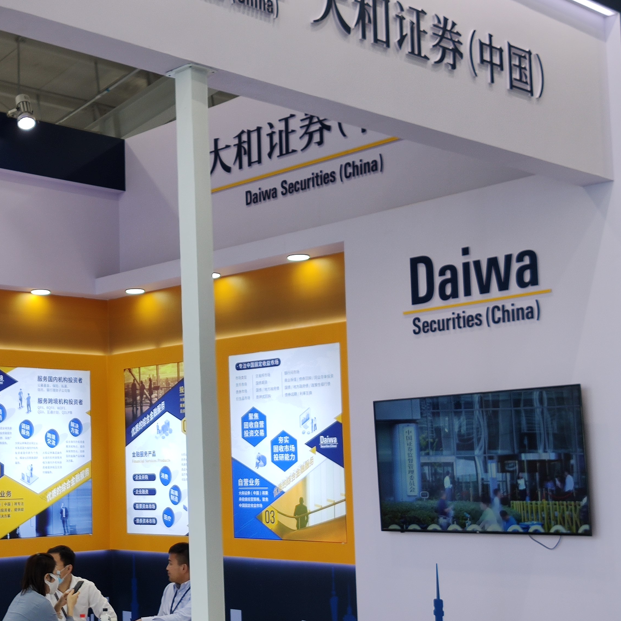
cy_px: 344
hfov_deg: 30.0
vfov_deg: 30.5
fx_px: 1137
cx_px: 146
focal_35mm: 56
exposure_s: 1/159
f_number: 1.75
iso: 112
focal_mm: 4.75
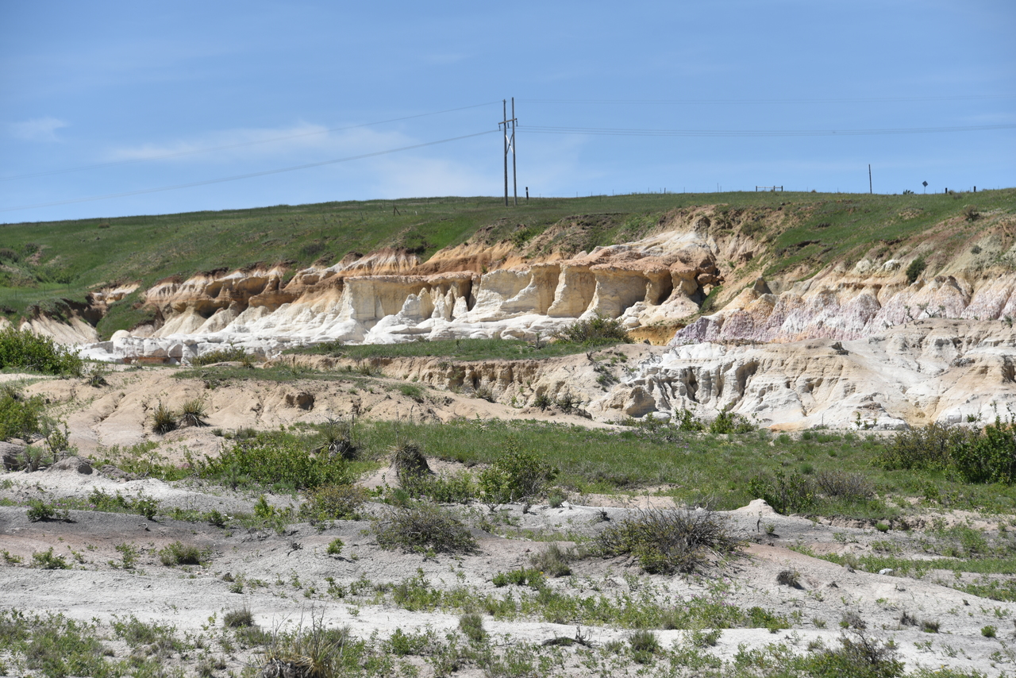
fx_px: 4093
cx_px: 508
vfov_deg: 9.5
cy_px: 339
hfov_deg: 14.2
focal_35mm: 145
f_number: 9
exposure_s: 1/320
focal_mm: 145
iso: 100
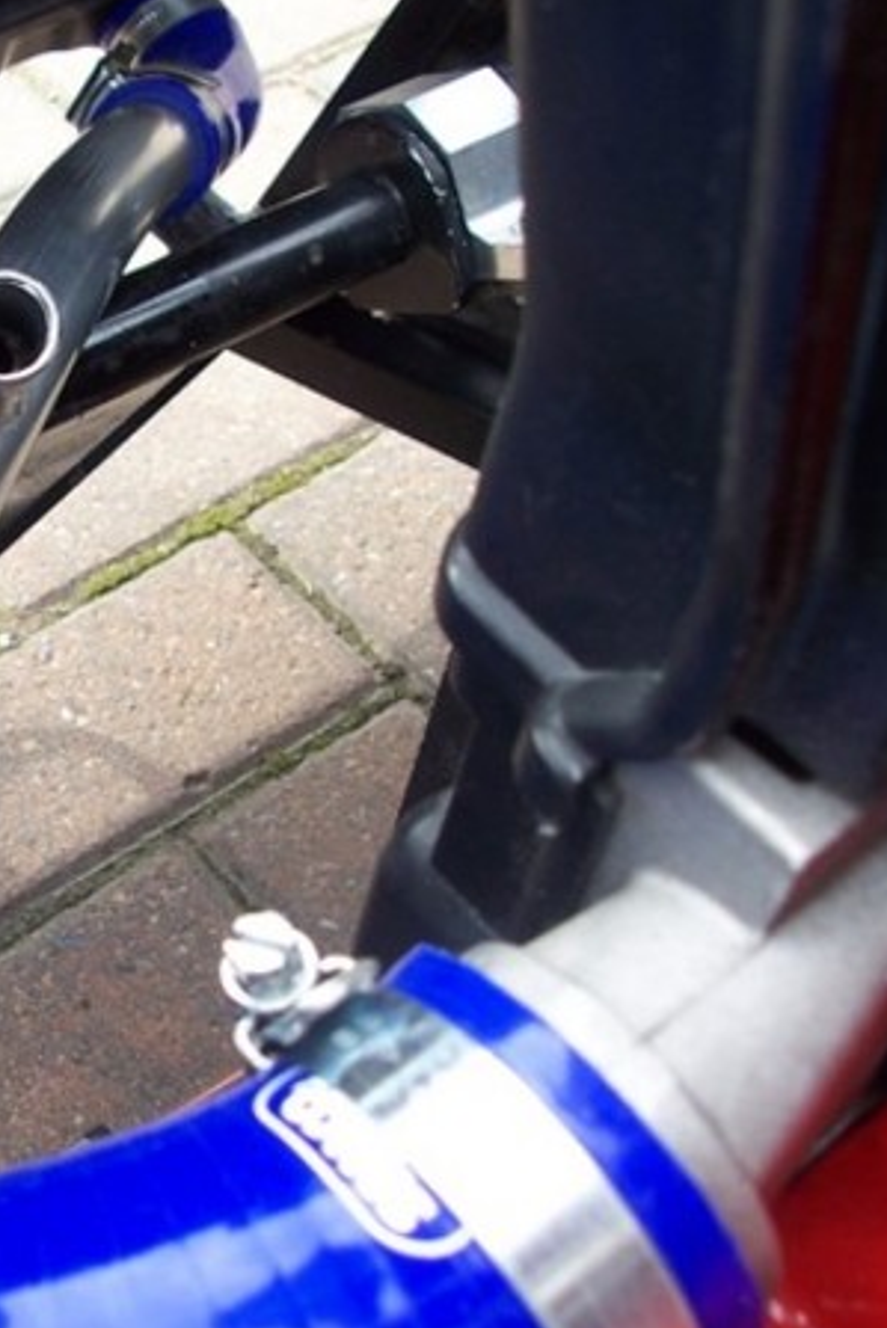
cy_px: 700
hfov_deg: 25.0
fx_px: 1920
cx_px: 42
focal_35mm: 52
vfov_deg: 38.2
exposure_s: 1/90
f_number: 2.8
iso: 80
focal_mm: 6
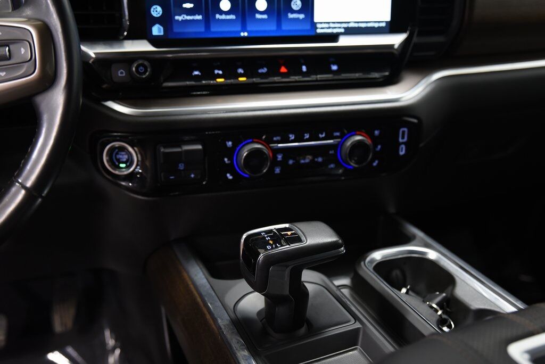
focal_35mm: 40
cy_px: 182
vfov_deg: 33.4
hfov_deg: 48.4
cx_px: 272
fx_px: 606
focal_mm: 40
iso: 1600
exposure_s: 1/20
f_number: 4
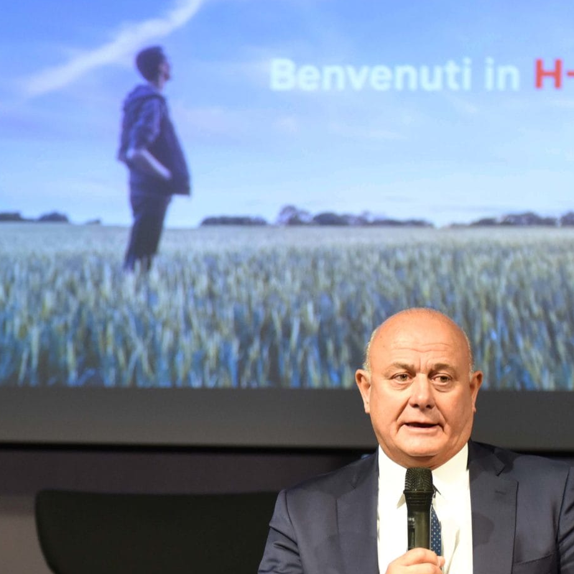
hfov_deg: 13.2
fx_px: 2476
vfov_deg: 13.2
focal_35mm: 132
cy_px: 395
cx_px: 241
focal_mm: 56
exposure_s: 1/160
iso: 1600
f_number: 2.8
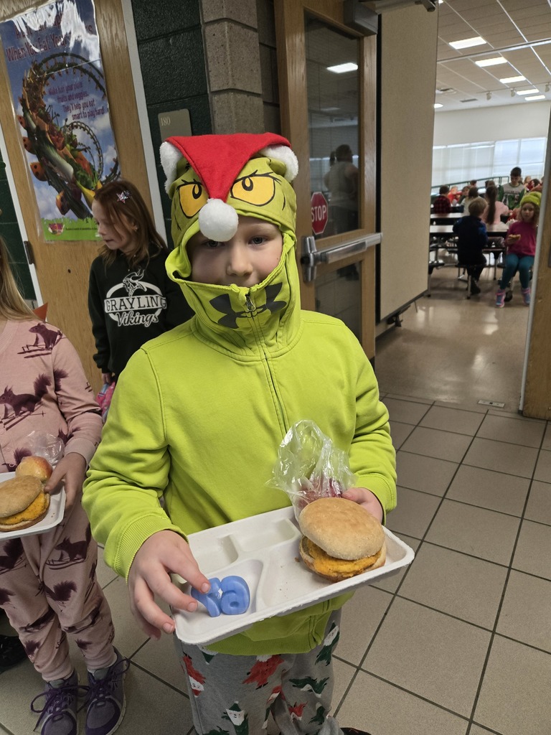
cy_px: 368
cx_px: 276
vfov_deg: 73.9
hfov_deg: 58.9
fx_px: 488
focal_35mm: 23
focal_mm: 5.4
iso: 160
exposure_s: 1/120
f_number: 1.8
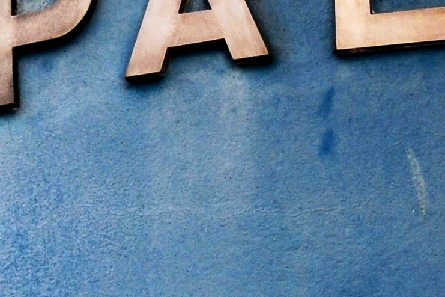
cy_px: 94
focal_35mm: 280
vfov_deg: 4.9
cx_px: -409
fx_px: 3461
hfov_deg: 7.1
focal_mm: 30
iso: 400
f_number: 10
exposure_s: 1/200
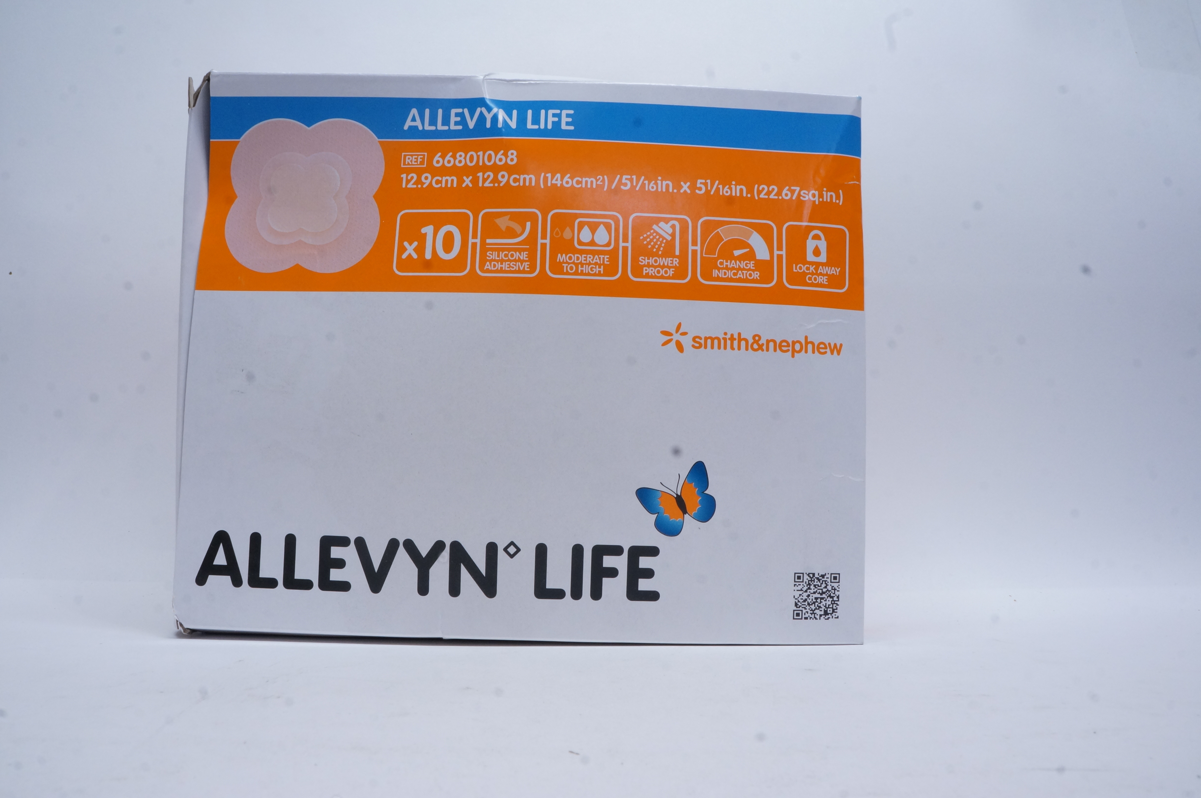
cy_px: 399
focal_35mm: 27
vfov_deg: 47.8
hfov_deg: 67.4
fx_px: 900
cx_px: 600
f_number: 20
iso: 800
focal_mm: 18
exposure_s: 1/8
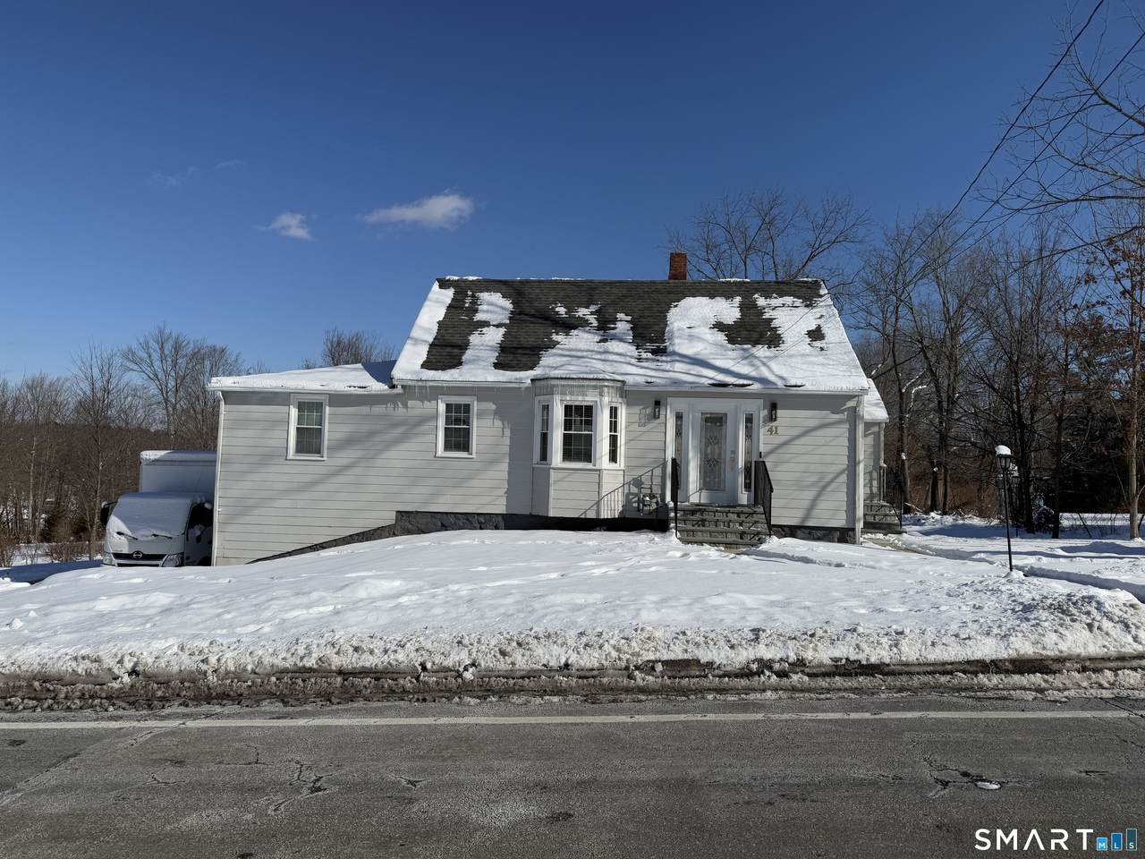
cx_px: 572
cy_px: 430
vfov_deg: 56.8
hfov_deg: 71.6
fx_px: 794
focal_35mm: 24
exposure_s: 1/14286
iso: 80
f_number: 1.78
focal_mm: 6.76
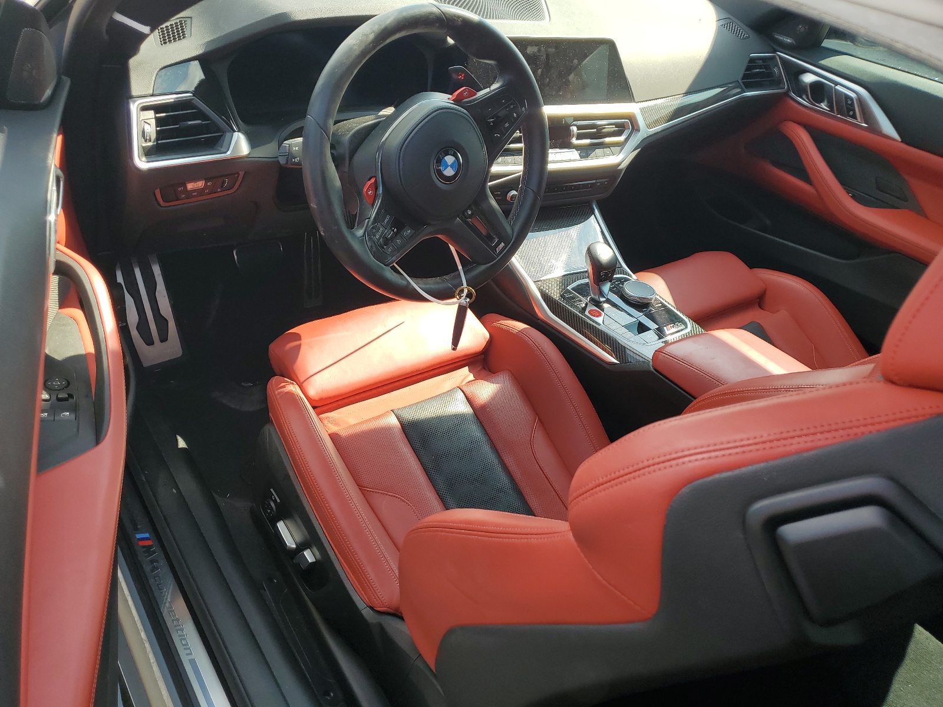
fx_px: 708
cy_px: 354
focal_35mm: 26
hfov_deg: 67.3
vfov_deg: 53.1
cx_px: 472
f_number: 1.5
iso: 50
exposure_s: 1/500
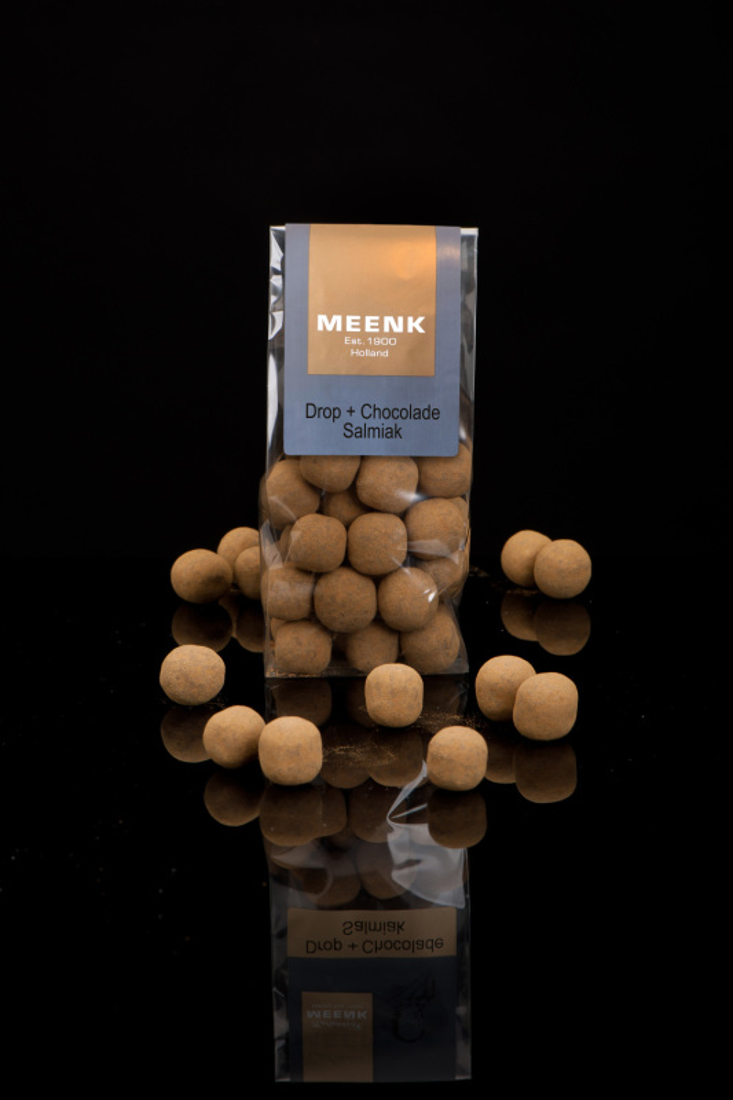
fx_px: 3208
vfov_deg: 19.5
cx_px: 366
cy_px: 550
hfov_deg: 13.0
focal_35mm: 105
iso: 100
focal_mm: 105
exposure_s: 1/125
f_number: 18
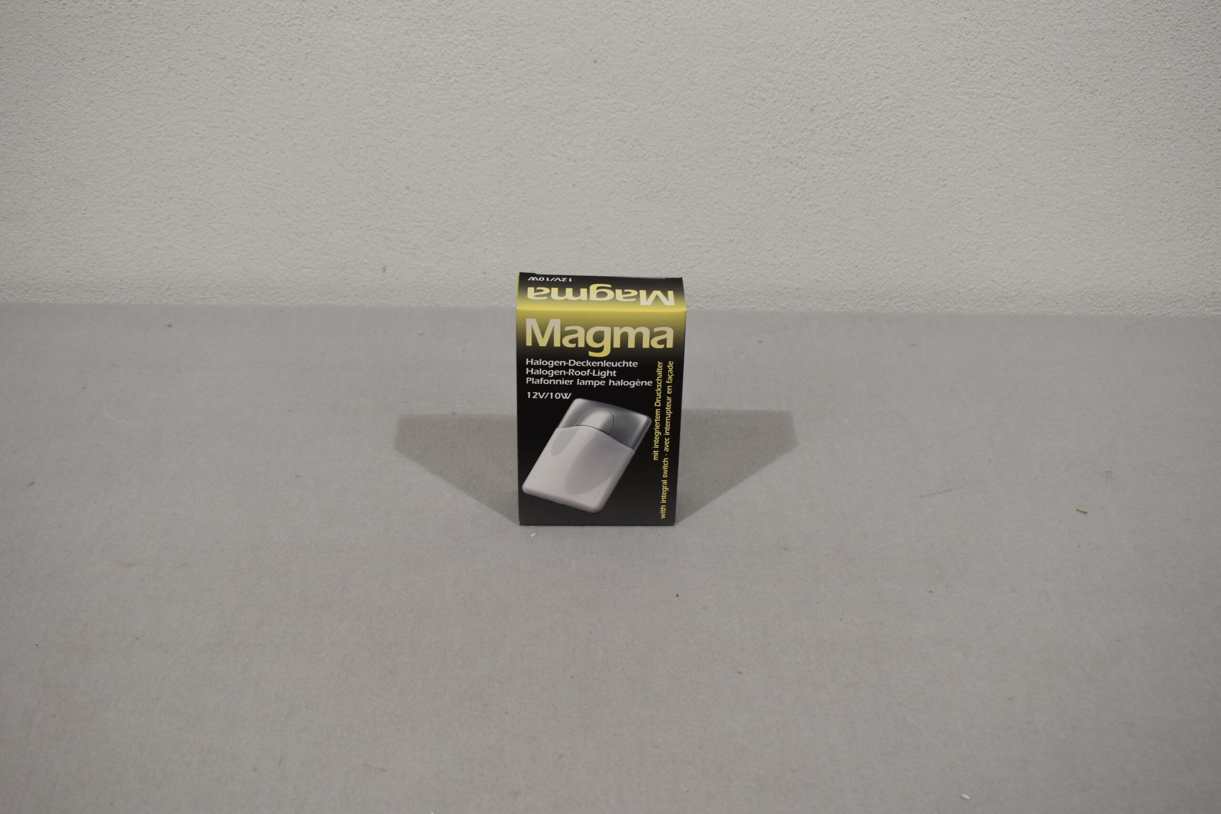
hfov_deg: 45.0
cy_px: 407
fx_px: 1475
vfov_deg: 30.9
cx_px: 610
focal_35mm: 44
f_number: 5.6
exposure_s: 1/125
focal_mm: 29
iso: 360
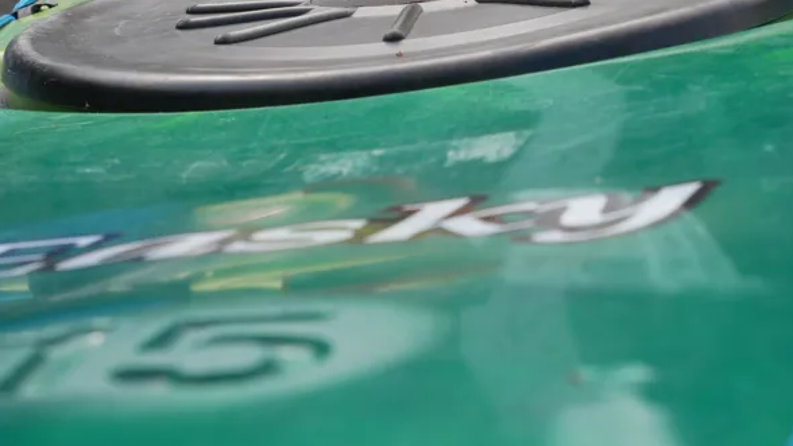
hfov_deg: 25.4
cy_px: 71
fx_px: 1746
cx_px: 538
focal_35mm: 83
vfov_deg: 14.5
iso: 200
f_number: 9
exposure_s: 1/250
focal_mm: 28
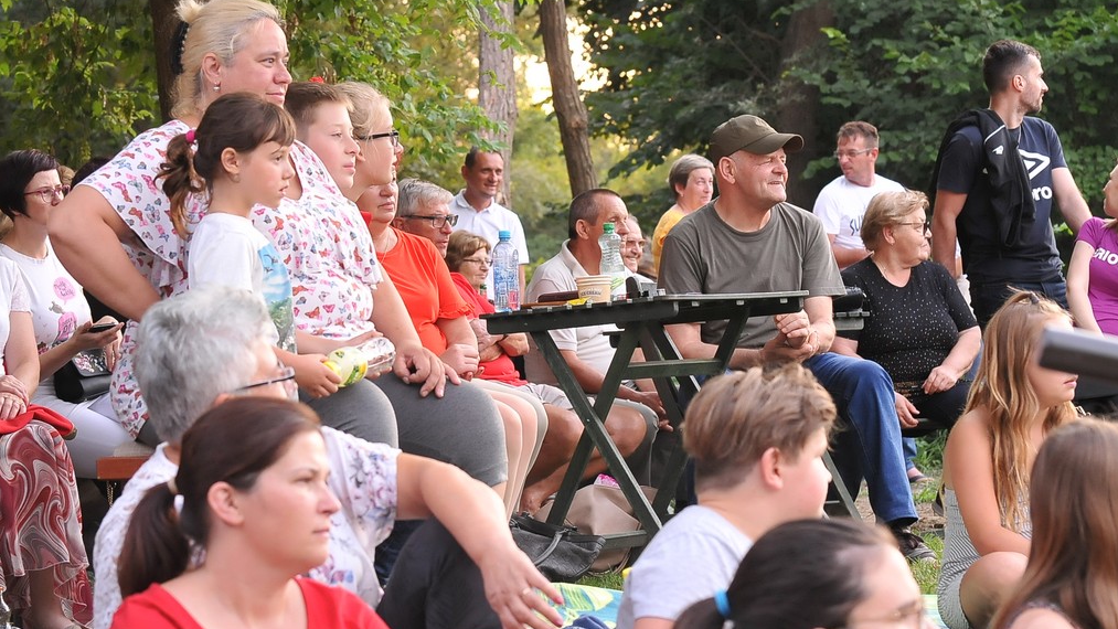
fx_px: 3291
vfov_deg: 10.9
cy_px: 291
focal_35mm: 111
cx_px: 563
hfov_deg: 19.3
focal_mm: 70
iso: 1000
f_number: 6.3
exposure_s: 1/160
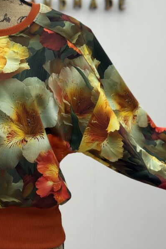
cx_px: 13
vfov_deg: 22.6
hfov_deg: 15.0
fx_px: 622
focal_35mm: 90
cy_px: 98
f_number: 1.78
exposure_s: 1/200
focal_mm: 6.76
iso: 50
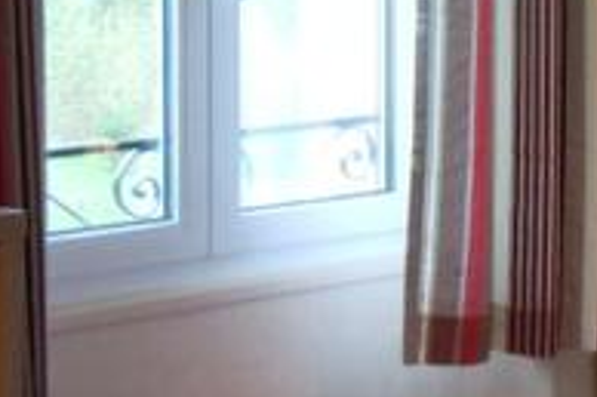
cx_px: 379
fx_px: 2137
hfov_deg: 15.9
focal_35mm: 129
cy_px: -55
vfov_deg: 10.5
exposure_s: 1/50
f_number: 3.5
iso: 400
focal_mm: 5.4
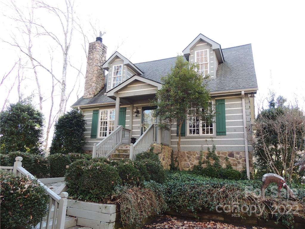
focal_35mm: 24
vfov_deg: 56.8
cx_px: 152
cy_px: 114
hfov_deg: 71.6
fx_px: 211
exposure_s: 1/60
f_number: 3
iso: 100
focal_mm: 4.3
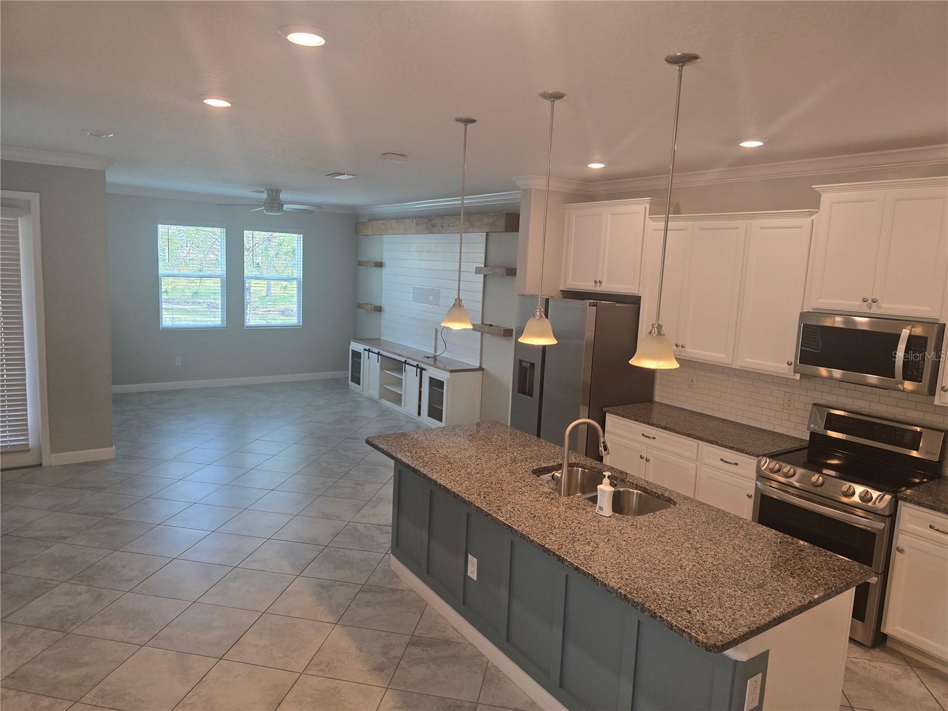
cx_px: 474
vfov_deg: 58.9
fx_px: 630
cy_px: 356
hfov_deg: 73.9
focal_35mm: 23
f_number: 1.7
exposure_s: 1/120
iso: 80
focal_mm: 6.3
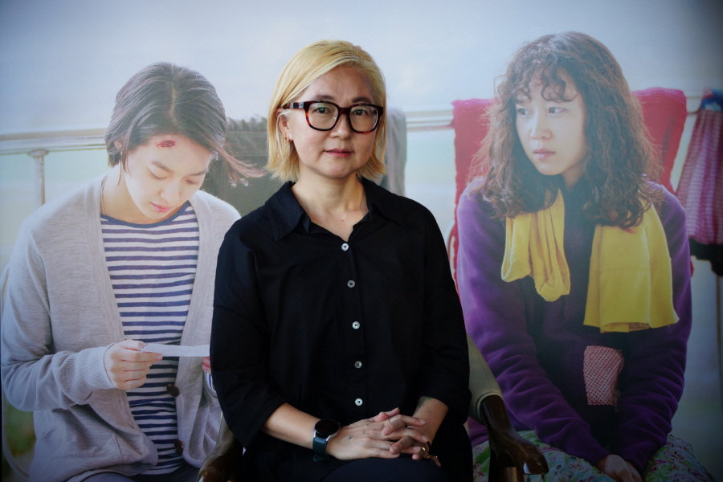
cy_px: 241
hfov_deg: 35.6
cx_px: 362
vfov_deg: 24.2
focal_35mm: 56
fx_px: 1125
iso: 200
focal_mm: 20.49
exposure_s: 1/250
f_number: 3.2
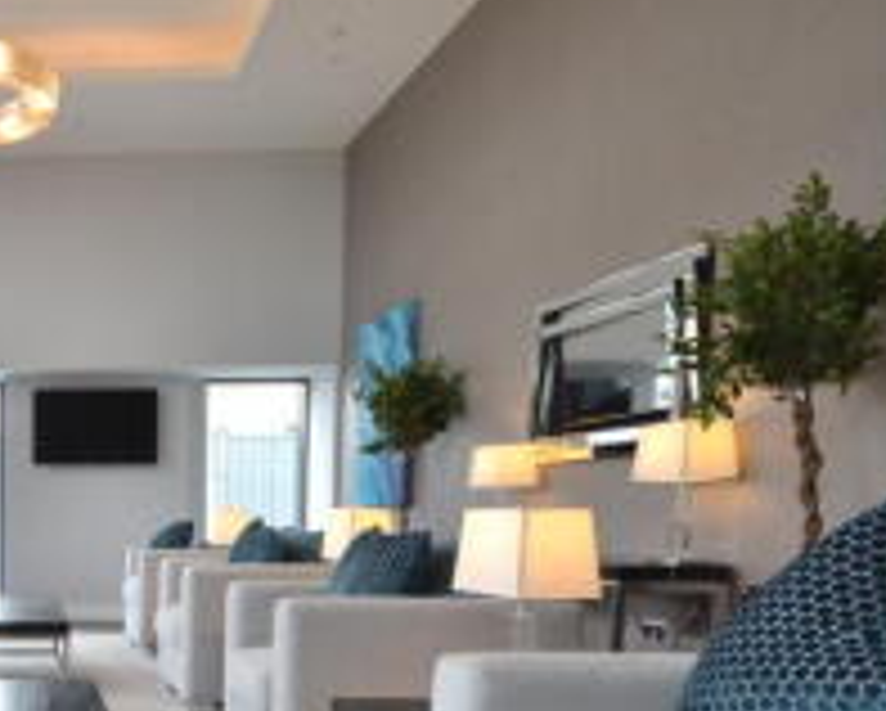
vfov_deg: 41.5
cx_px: -67
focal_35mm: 34
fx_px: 892
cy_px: 569
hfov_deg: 42.6
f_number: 4.5
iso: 400
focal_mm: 10
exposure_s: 1/80
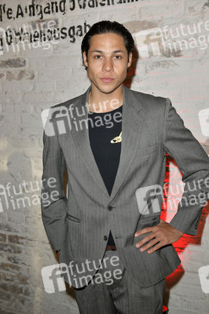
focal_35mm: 44
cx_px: 104
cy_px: 157
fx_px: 384
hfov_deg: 30.5
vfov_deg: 44.5
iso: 500
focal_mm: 44
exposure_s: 1/250
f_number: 5.6
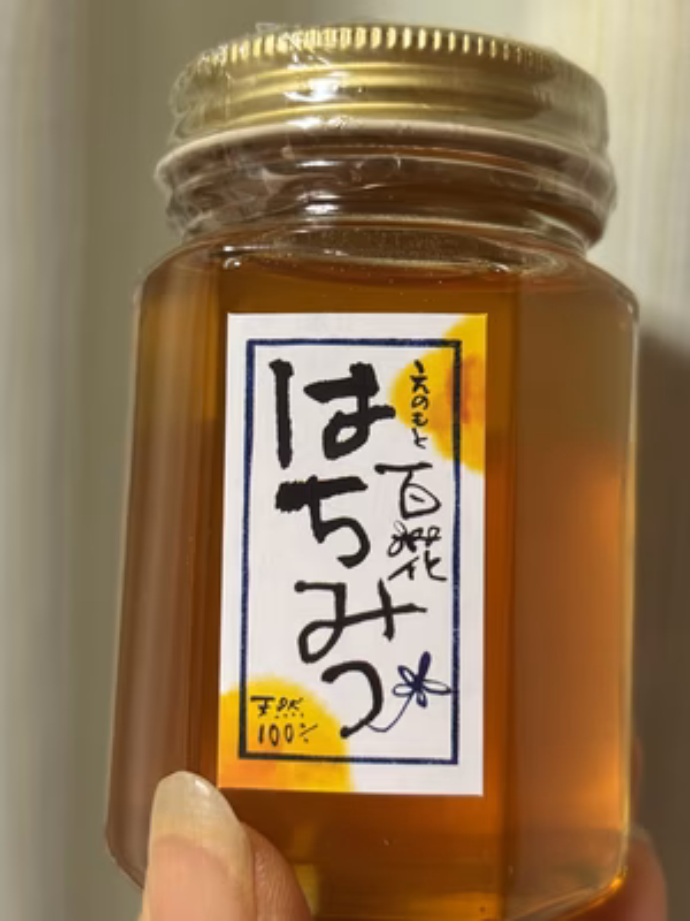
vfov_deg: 36.8
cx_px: 345
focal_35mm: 52
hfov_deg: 28.0
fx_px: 1382
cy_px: 460
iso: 100
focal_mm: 5.96
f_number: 1.6
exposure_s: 1/40
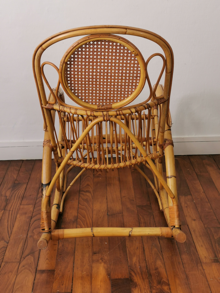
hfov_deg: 29.1
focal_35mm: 50
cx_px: 110
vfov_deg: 38.2
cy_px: 146
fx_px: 424
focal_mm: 5.58
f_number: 1.8
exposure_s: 1/104
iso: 50
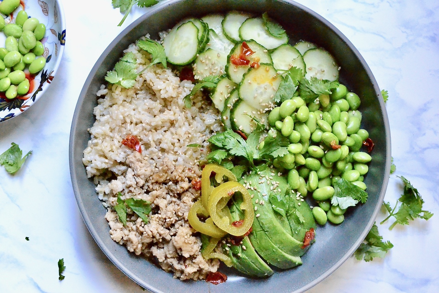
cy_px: 146
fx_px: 951
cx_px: 220
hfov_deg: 26.0
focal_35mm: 78
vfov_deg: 17.5
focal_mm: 52
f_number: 10
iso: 12800
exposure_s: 1/80
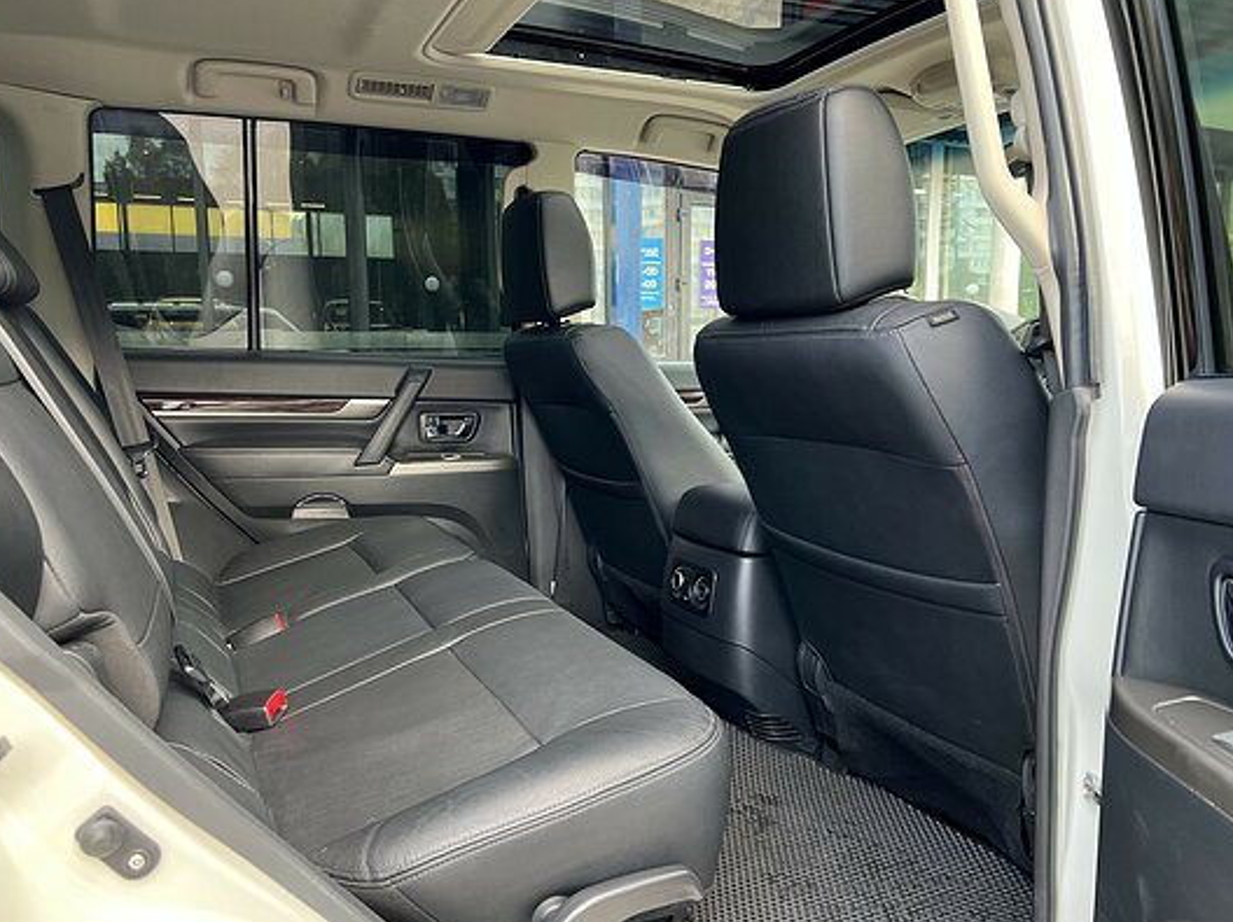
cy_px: 465
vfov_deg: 51.3
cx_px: 612
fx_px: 961
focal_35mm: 27
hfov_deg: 65.4
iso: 125
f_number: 1.5
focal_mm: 5.7
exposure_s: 1/108
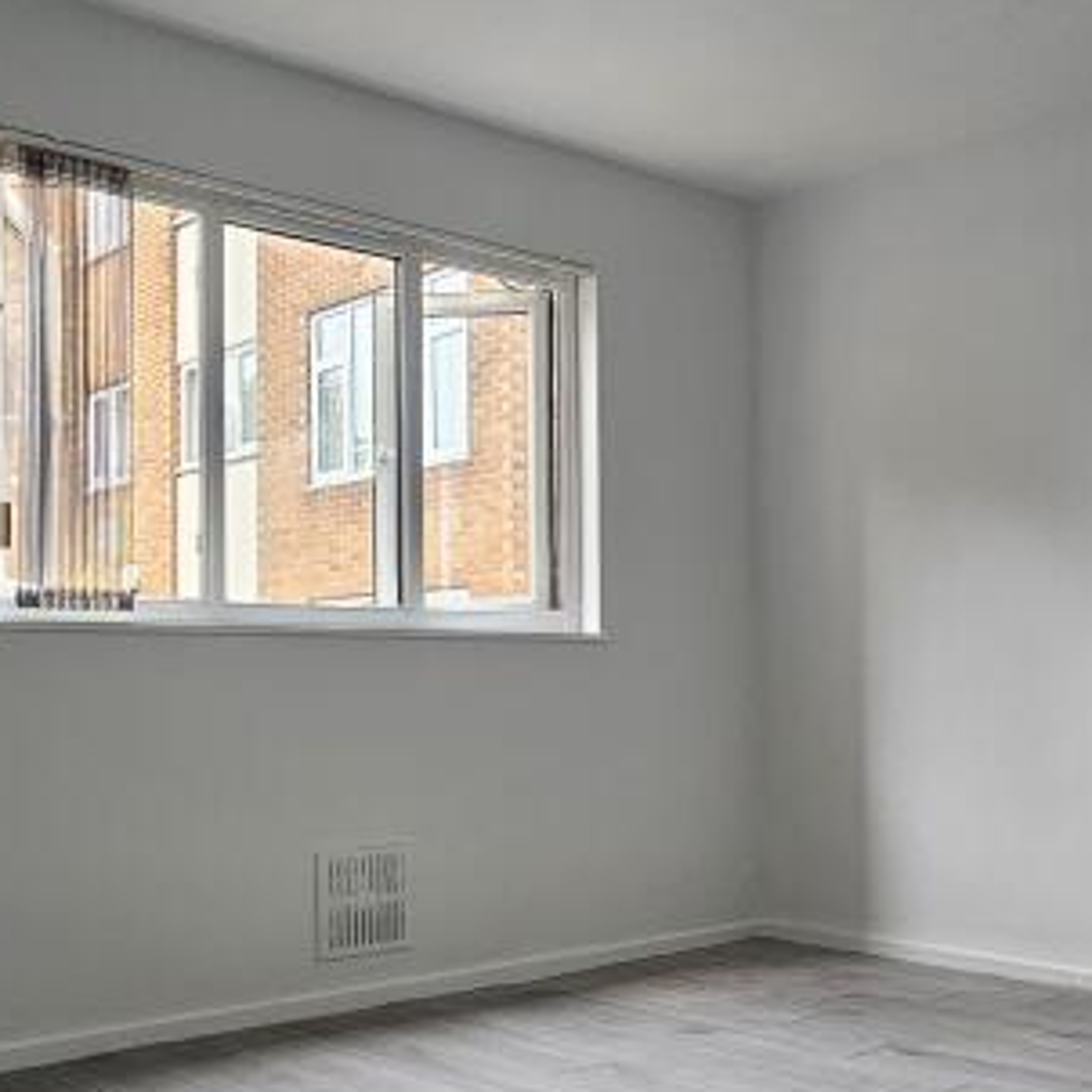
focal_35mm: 39
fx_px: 1392
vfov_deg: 42.5
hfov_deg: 42.8
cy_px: 680
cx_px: 589
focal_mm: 2.2
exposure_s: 1/50
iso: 100
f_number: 2.2
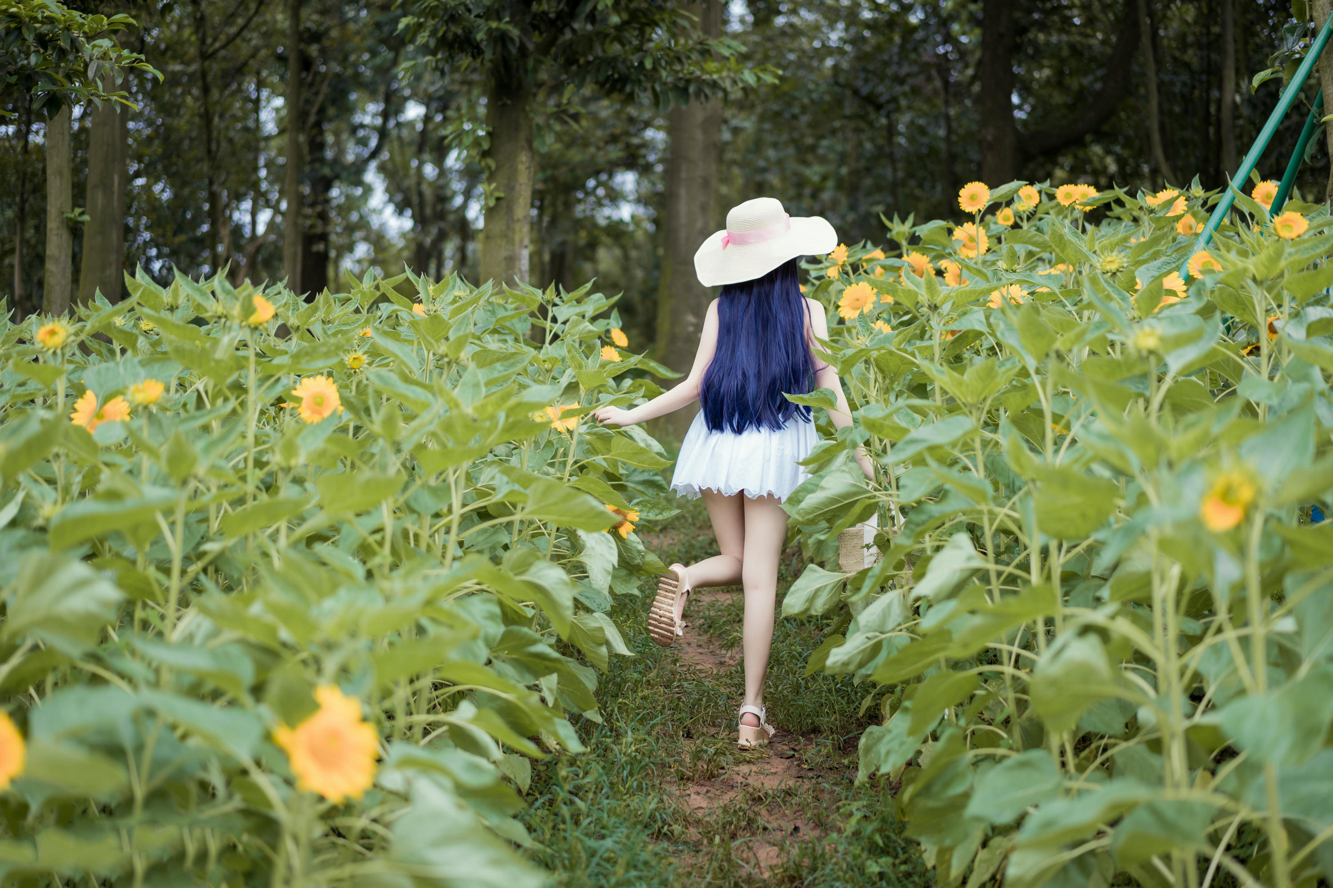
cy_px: 444
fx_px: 2036
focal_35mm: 55
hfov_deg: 36.2
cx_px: 666
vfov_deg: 24.6
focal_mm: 55
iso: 100
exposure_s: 1/160
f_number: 1.8
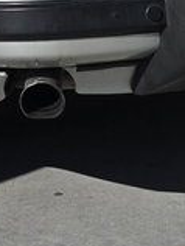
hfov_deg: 9.9
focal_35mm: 149
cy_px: -54
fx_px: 1059
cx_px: 28
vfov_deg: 12.9
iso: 12
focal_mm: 6.3
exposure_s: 1/2010
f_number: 1.7
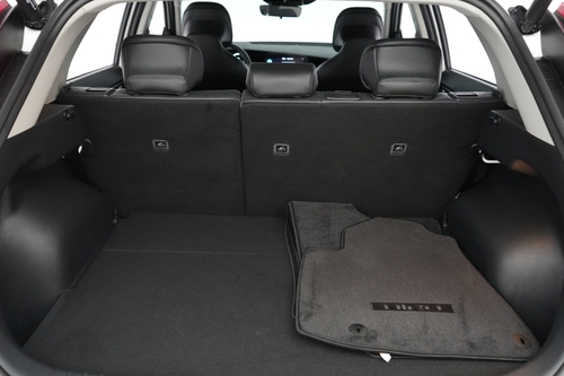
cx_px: 277
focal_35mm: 32
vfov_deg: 41.0
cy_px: 207
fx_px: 501
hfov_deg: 58.7
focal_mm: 25
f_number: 2.8
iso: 5000
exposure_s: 1/160
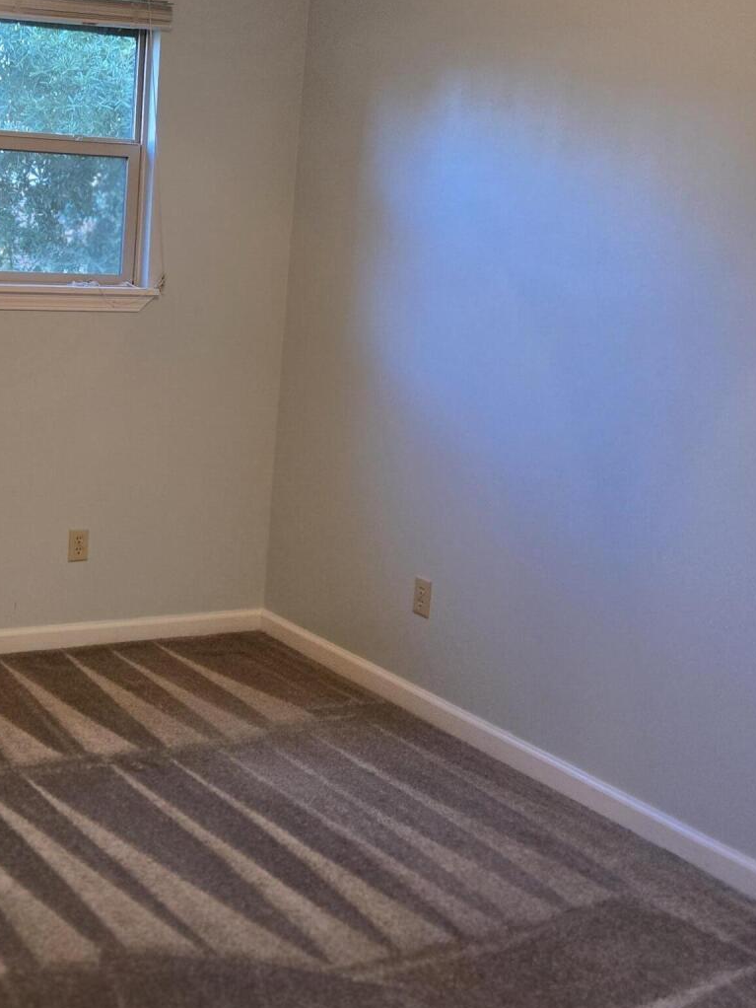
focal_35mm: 45
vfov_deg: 42.0
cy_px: 461
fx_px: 1310
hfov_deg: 30.7
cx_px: 65
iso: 200
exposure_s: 1/120
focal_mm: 5.4
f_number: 1.8
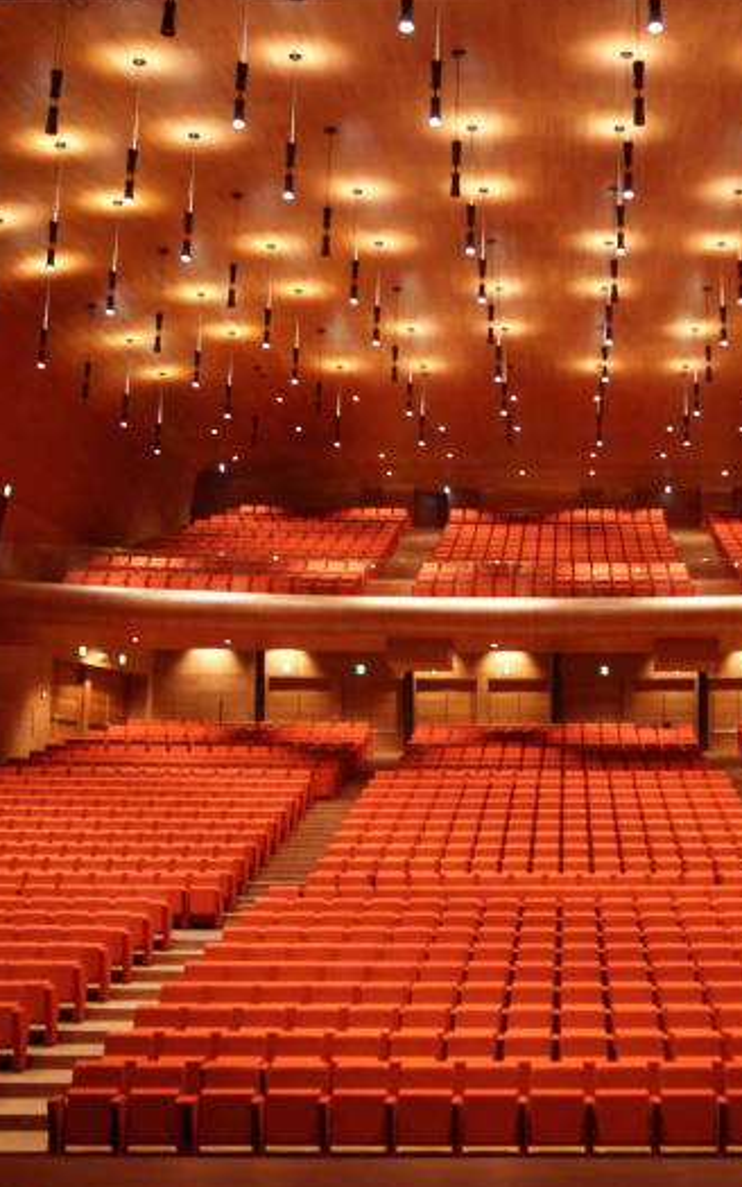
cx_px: 559
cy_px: 595
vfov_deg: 47.2
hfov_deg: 30.0
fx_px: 1359
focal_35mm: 42
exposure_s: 1/10
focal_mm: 18
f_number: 3.5
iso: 400
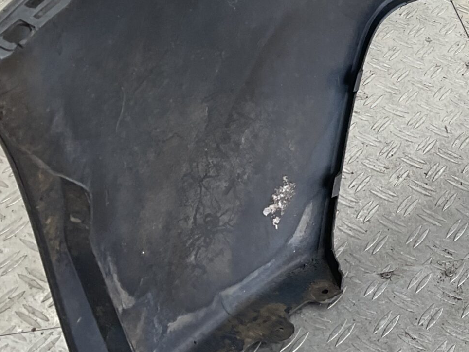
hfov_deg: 23.9
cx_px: 501
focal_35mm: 77
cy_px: 38
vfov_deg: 18.8
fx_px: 1043
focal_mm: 3
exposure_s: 1/100
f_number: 1.8
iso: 16
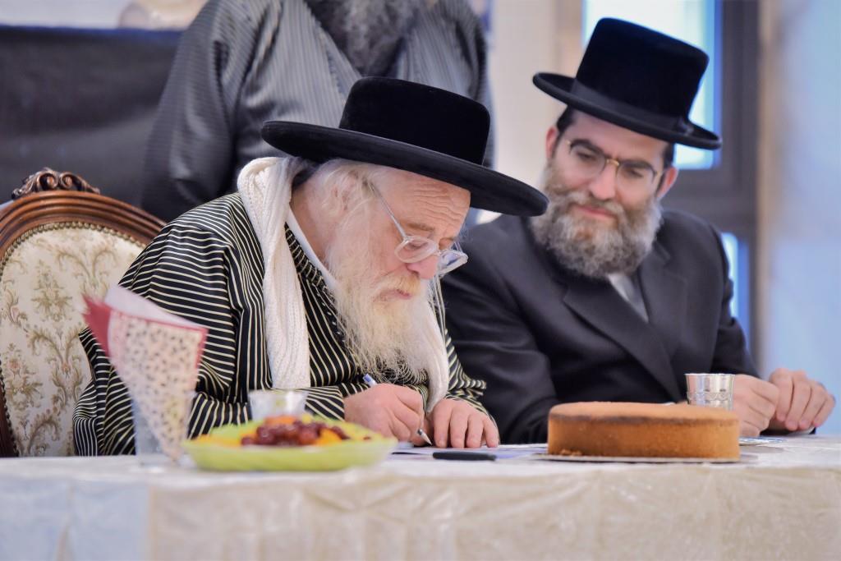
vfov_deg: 6.9
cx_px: 420
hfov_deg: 10.3
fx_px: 4673
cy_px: 280
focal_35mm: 200
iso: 1600
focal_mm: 200
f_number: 2.8
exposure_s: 1/400
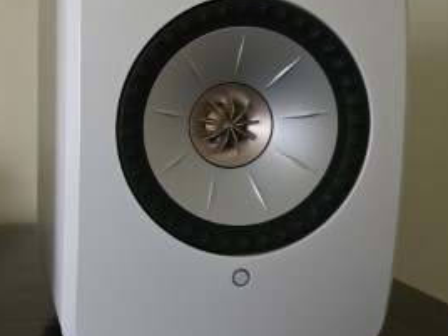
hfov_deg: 32.6
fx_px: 712
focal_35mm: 55
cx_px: 18
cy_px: 142
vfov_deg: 26.5
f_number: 1.7
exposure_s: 1/60
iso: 1000
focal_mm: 6.3
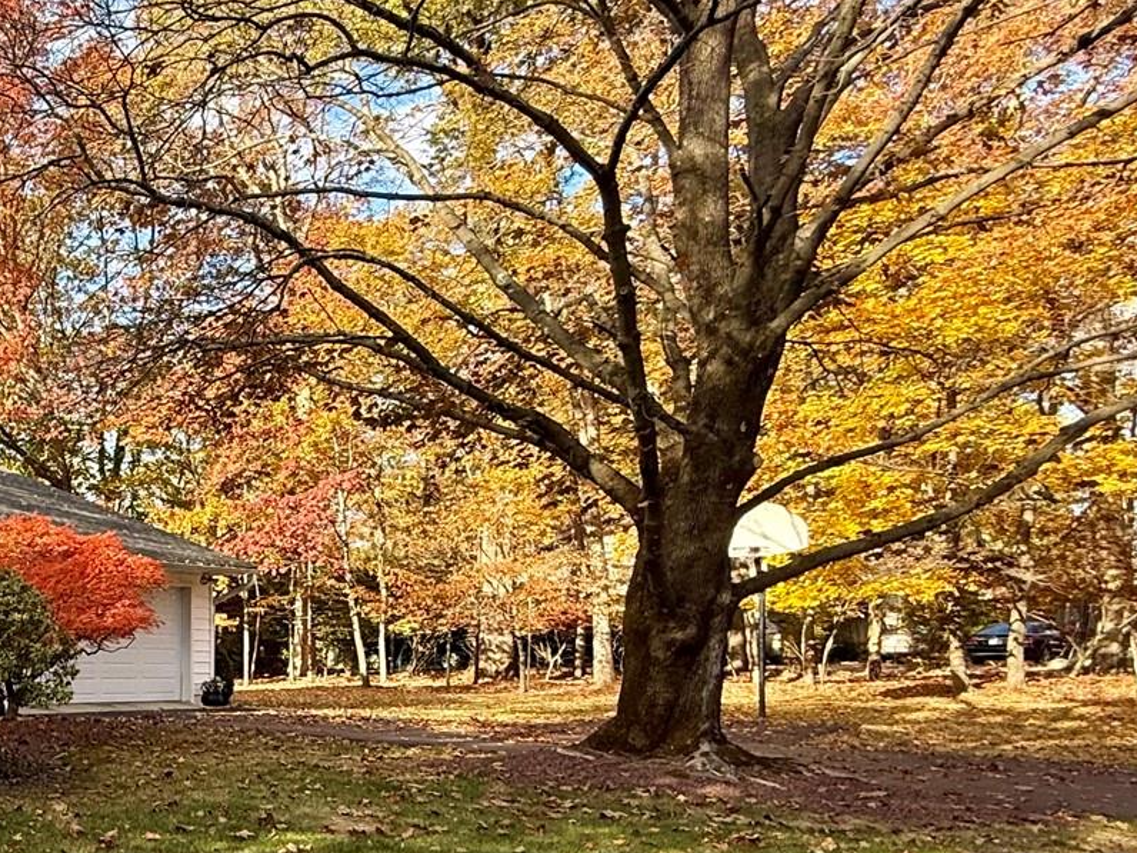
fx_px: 1182
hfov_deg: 38.4
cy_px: 637
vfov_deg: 38.7
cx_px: -220
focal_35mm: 36
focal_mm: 2.22
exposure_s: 1/386
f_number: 2.2
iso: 64
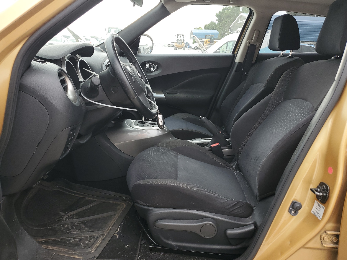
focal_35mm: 26
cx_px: 174
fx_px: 261
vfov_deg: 53.1
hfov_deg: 67.3
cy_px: 130
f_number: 1.5
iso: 50
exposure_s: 1/159
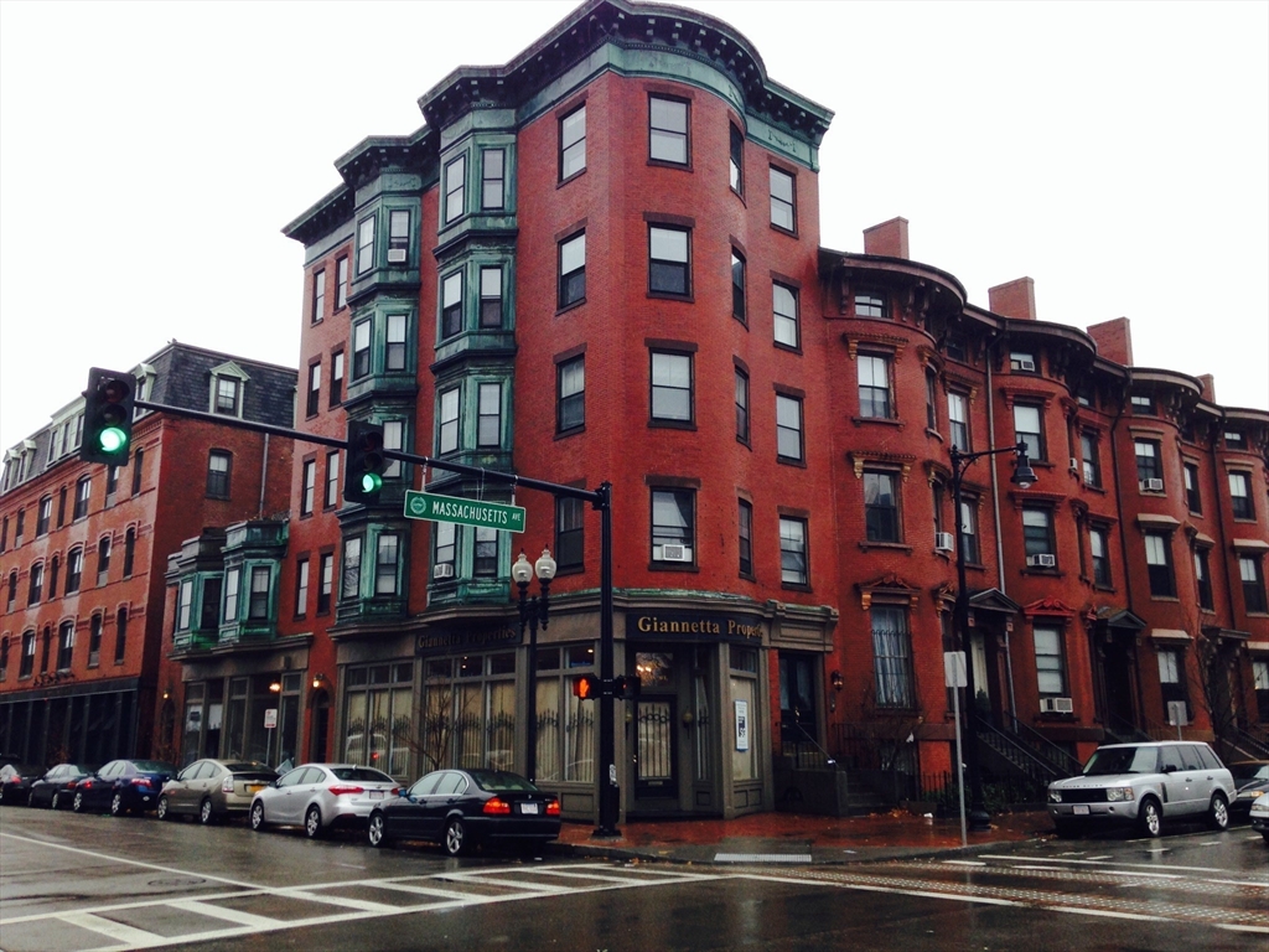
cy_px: 476
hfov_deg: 55.4
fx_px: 1210
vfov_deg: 42.9
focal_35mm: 33
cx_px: 634
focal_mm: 4.12
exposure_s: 1/120
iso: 50
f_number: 2.4
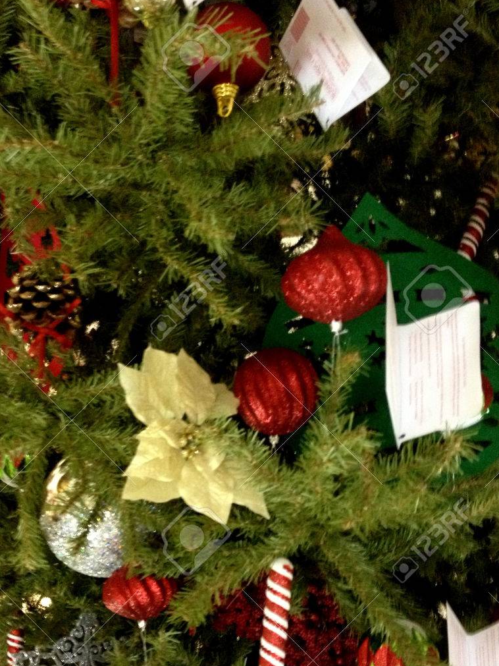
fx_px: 865
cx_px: 204
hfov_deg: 32.1
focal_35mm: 45
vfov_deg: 41.8
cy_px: 415
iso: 400
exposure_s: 1/17
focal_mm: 4.28
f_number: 2.4
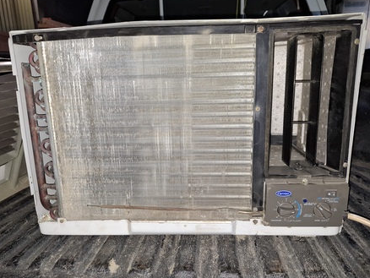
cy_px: 139
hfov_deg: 71.5
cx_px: 179
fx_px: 257
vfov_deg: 56.9
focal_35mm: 24
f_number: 1.8
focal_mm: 5.54
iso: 320
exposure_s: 1/50
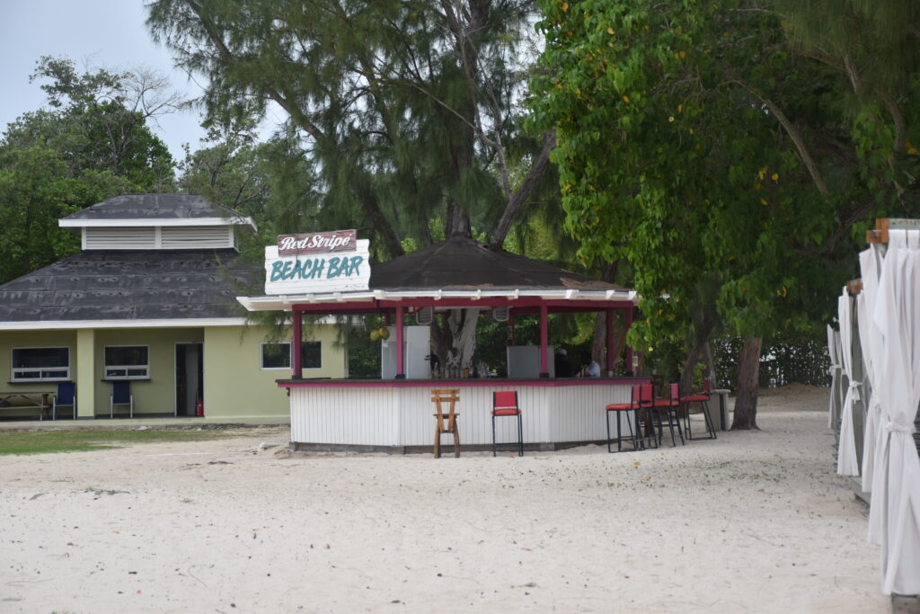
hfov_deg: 26.0
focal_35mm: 78
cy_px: 307
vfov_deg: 17.5
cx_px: 460
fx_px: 1993
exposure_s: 1/800
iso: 250
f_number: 4.8
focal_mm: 52
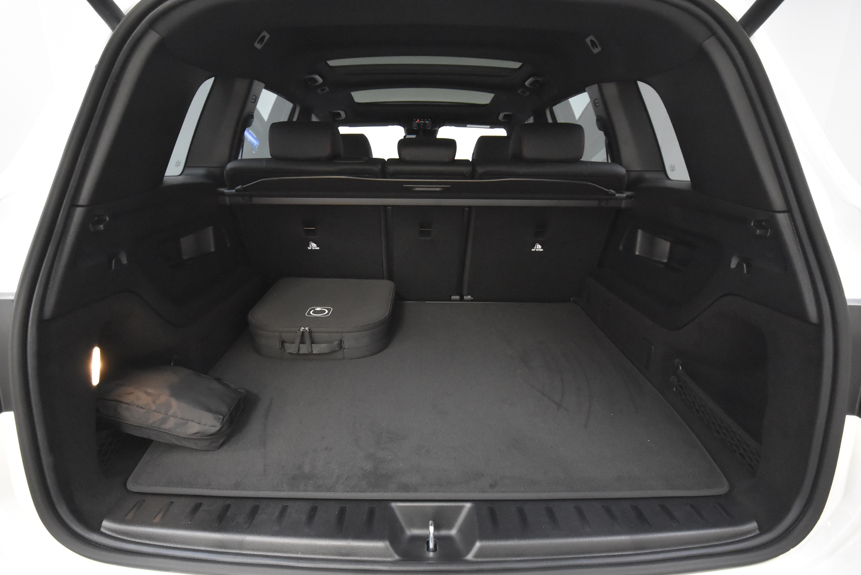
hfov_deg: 85.4
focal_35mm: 20
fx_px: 467
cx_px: 430
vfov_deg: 63.3
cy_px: 288
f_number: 4.5
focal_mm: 13
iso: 5600
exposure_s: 1/60
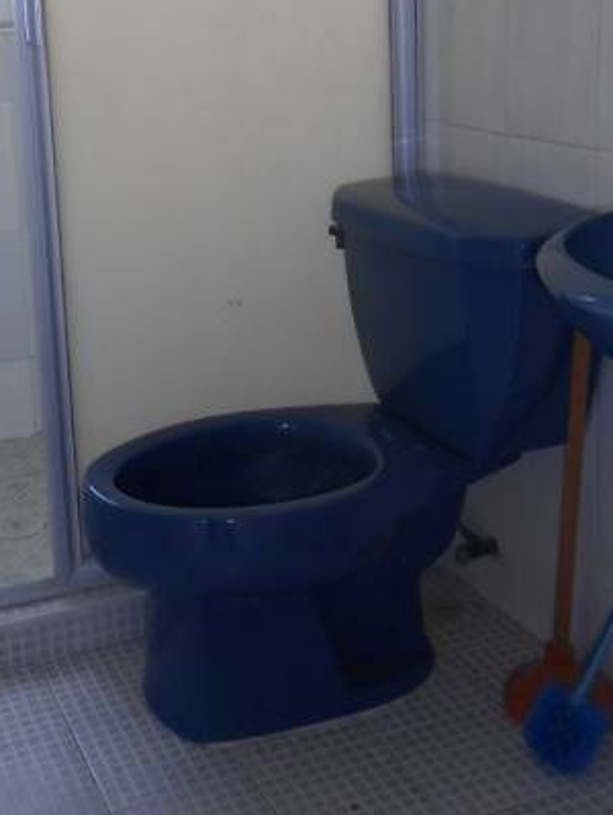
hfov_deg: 28.8
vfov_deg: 37.0
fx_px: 1179
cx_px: 161
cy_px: 176
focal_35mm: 50
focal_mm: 4.6
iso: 80
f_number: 3.5
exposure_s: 1/30
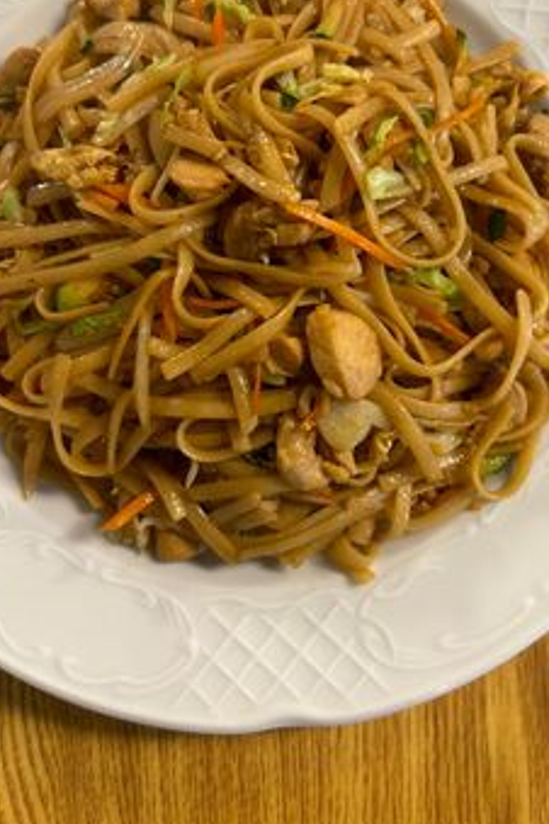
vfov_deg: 55.2
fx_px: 778
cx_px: 277
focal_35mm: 34
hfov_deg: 38.9
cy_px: 309
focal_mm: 5.96
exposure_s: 1/50
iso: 200
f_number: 1.6
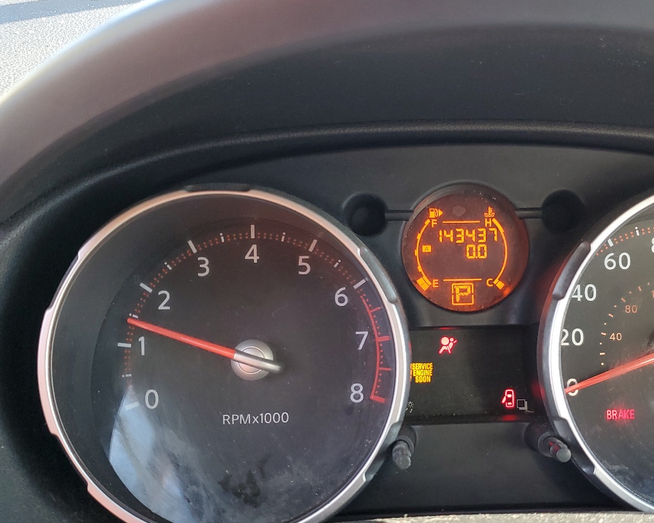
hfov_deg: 45.0
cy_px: 325
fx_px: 774
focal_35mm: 40
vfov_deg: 37.1
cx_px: 443
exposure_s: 1/120
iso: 77
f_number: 1.5
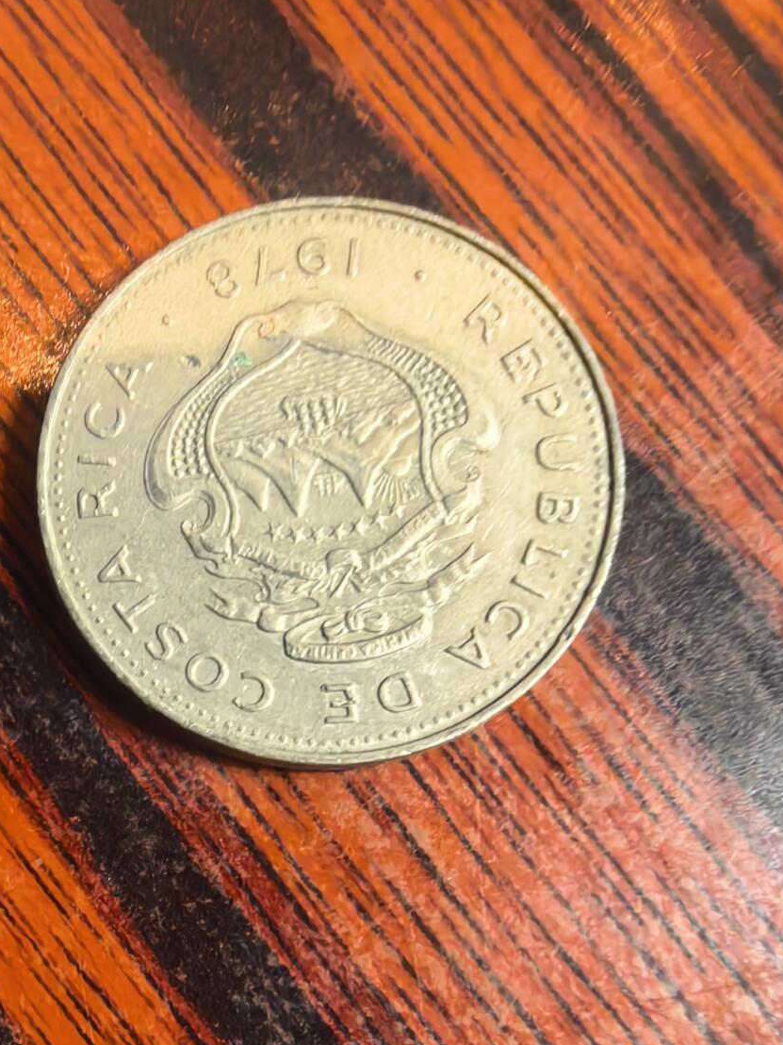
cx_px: 307
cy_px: 557
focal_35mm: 39
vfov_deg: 47.8
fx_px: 1176
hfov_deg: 36.7
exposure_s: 1/50
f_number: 2.2
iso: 1000
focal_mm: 1.95
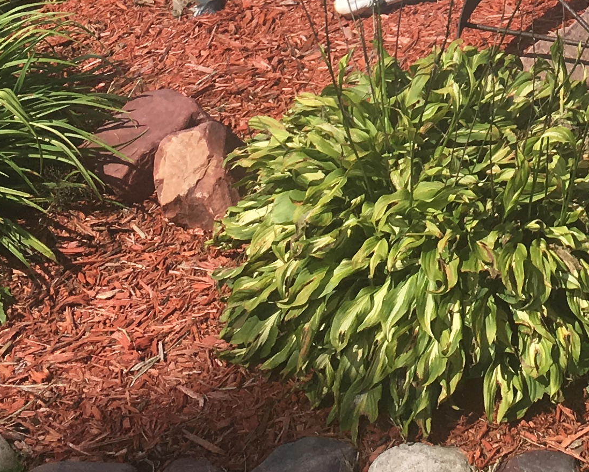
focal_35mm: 104
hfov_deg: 18.0
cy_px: -192
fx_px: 1813
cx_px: 603
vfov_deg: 14.1
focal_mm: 4.15
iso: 25
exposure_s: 1/1479
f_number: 2.2
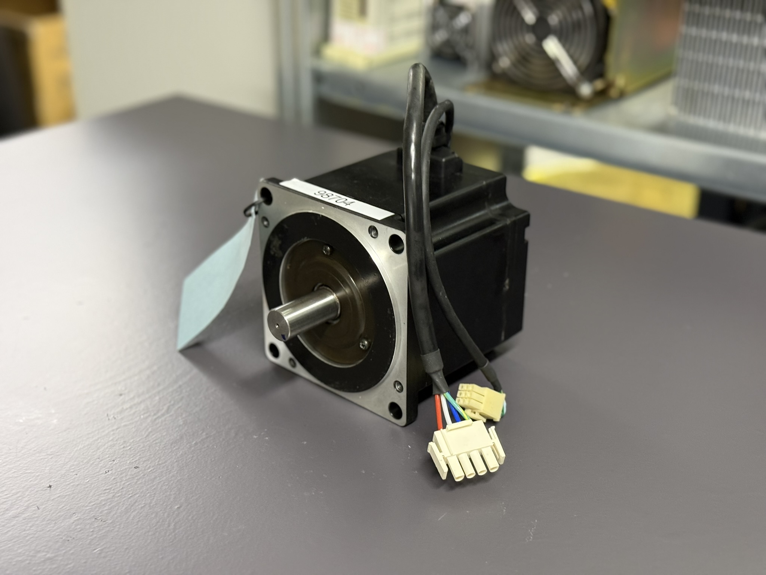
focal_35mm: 48
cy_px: 288
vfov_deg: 30.3
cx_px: 383
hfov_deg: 39.7
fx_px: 1062
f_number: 1.78
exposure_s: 1/33
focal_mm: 6.76
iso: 250
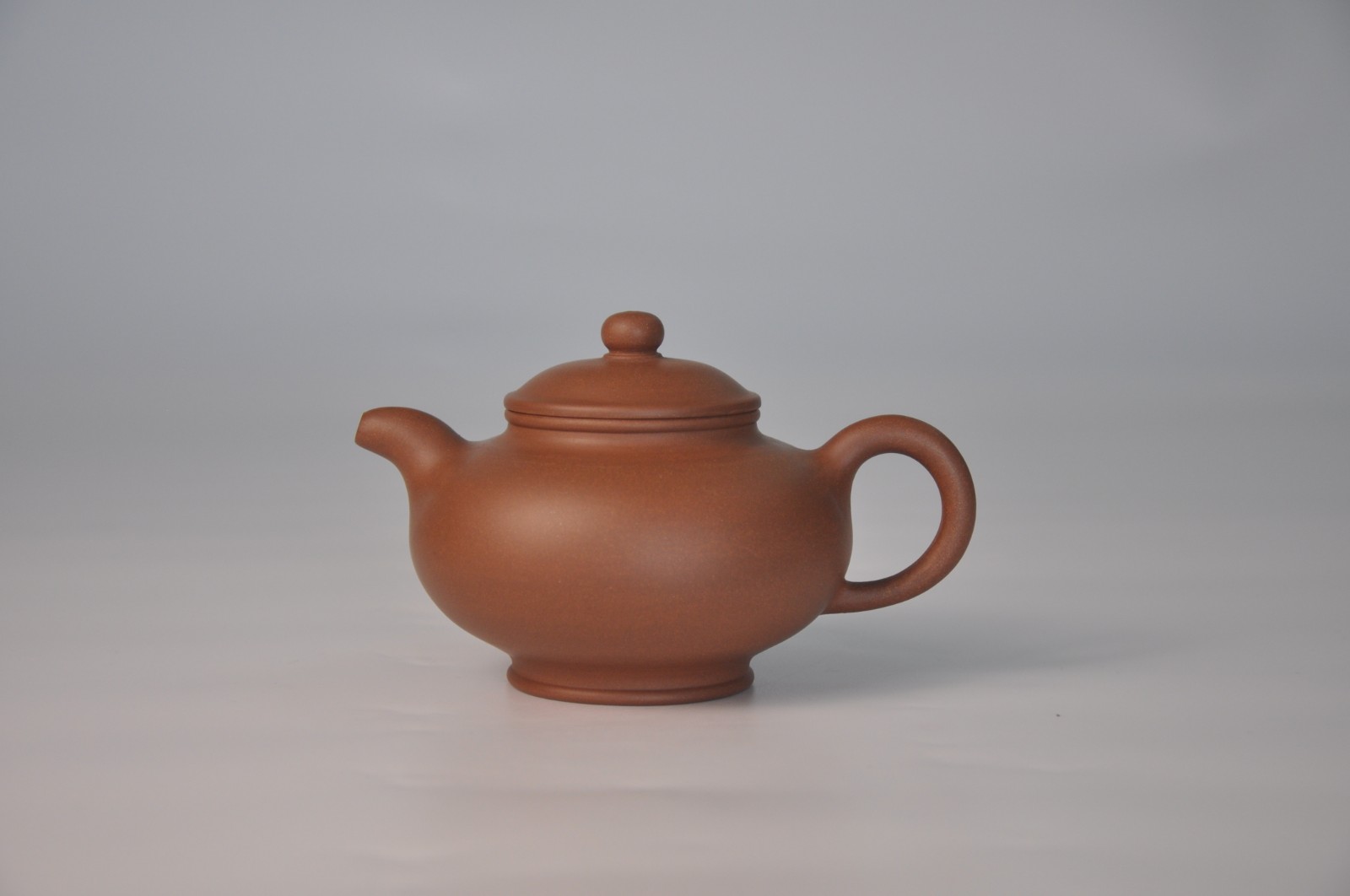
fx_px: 2808
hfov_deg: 27.0
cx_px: 675
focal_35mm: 75
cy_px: 448
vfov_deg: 18.1
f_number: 5
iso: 400
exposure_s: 1/100
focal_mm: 50
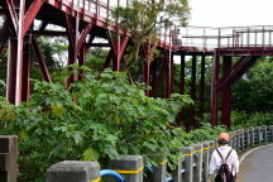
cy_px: 48
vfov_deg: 23.6
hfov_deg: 31.6
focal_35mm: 57
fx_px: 432
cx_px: 291
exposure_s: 1/200
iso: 400
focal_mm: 24
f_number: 6.3
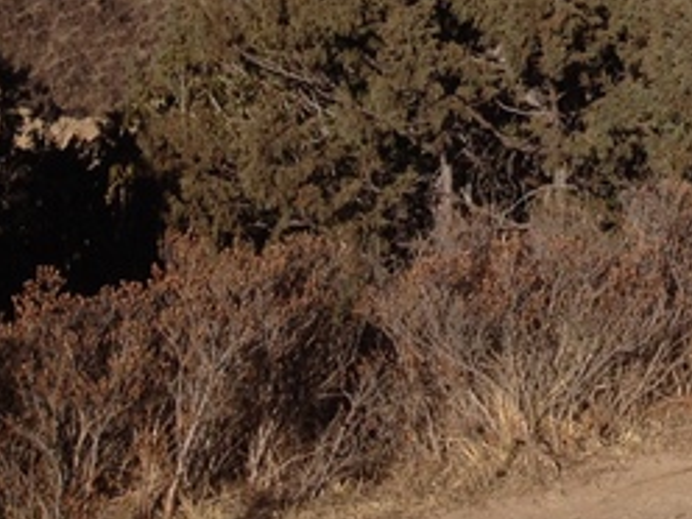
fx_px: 2539
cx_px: 1222
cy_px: -384
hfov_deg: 13.9
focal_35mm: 127
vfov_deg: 11.0
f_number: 2.4
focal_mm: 4.28
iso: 50
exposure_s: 1/1727
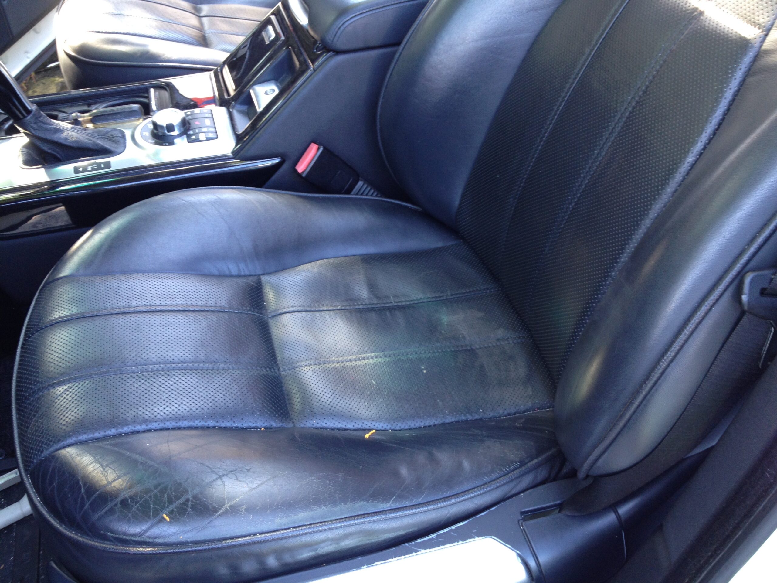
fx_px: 786
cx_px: 388
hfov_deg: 52.6
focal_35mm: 35
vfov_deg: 40.7
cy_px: 292
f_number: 2.4
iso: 64
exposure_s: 1/20
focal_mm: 4.28
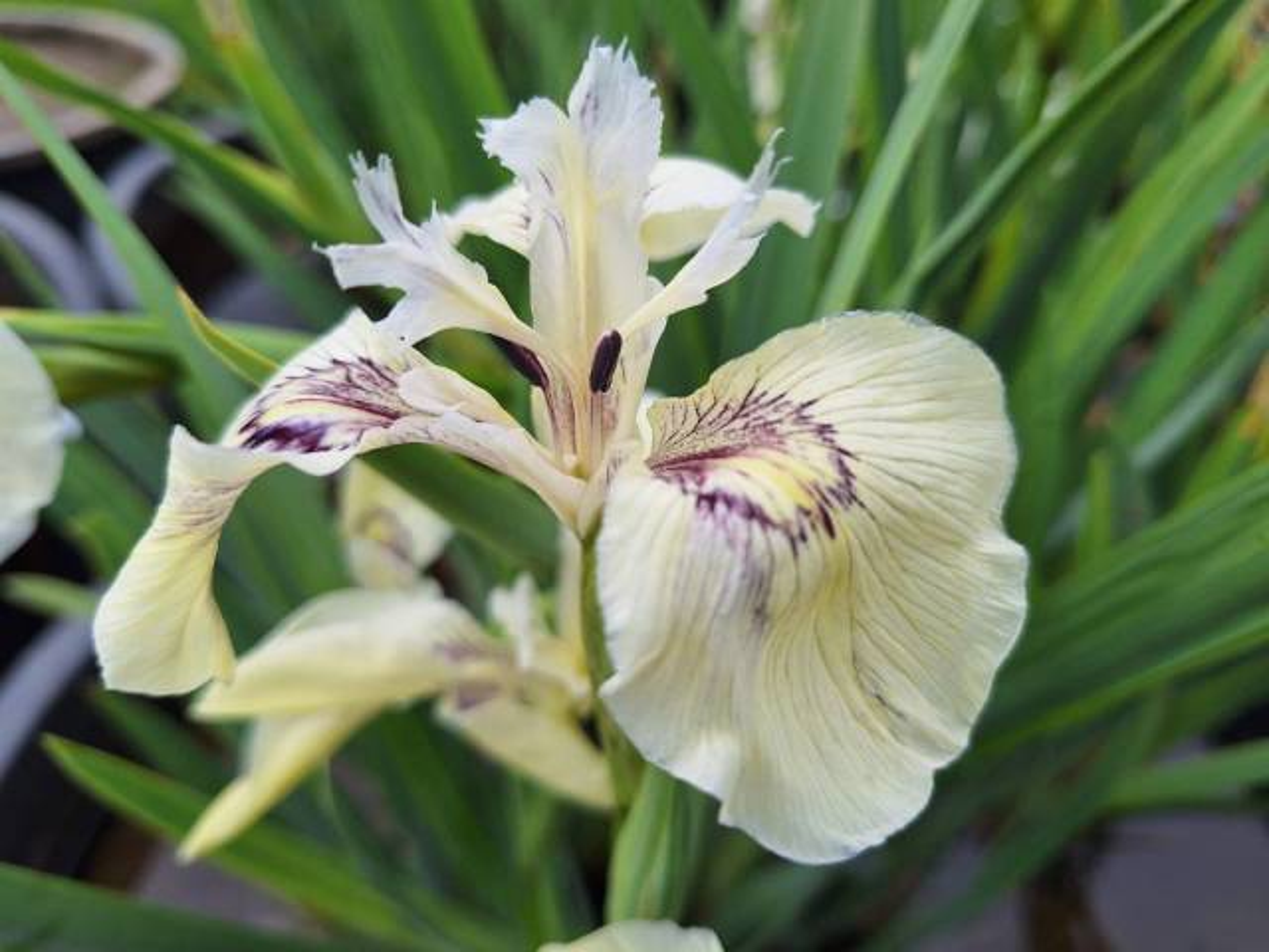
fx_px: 843
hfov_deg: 73.9
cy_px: 476
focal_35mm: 23
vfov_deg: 58.9
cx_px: 634
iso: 40
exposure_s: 1/812
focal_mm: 5.54
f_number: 1.8
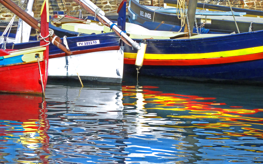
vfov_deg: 5.1
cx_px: 132
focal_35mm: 257
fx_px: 1842
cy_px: 94
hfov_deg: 8.2
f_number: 4.7
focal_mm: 39.7
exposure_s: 1/800
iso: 160
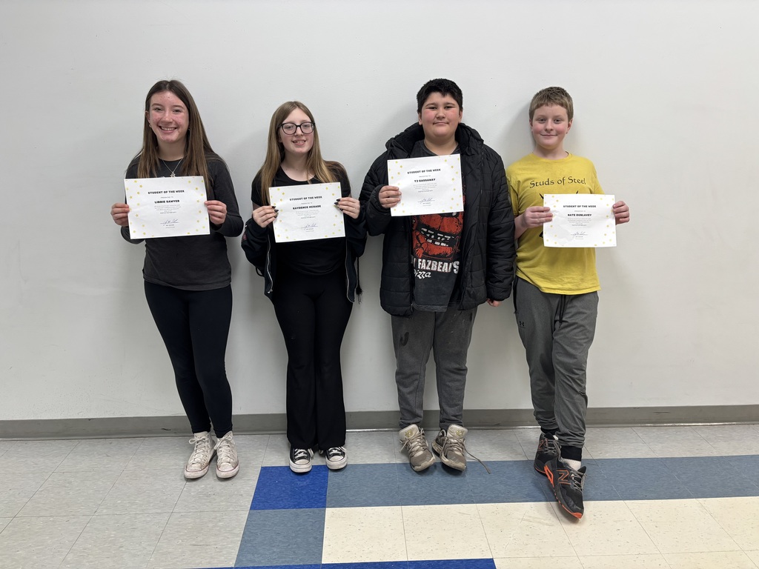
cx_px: 380
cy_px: 284
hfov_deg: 67.3
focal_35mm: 26
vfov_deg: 53.1
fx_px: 570
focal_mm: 5.96
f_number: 1.6
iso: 125
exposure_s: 1/120
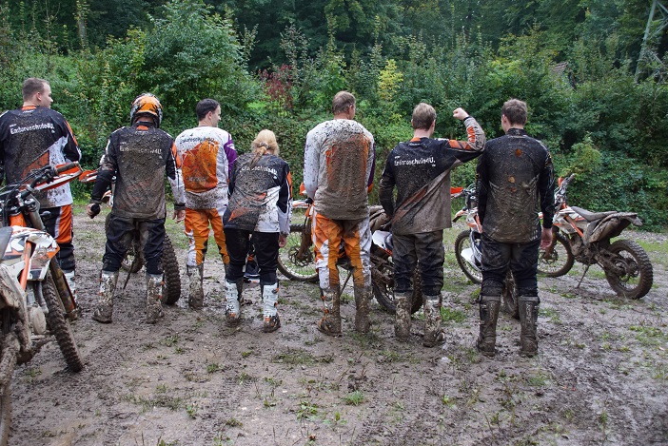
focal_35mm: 37
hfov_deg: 51.9
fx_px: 687
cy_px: 228
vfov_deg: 36.0
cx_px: 327
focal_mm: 24
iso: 640
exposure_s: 1/160
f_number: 4
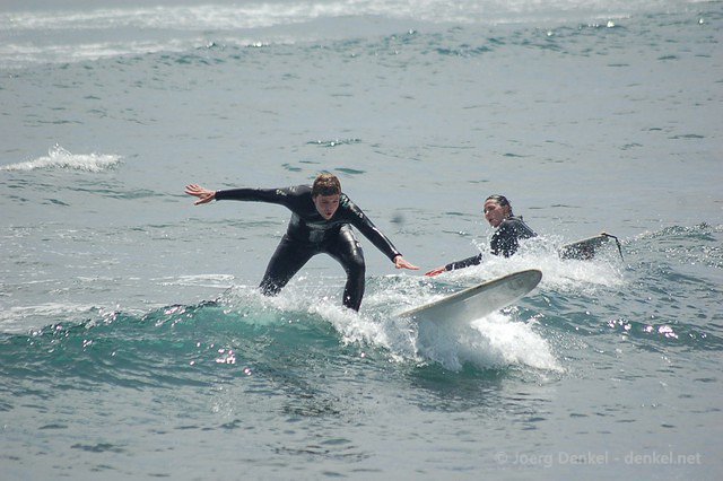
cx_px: 362
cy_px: 240
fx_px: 7828
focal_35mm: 390
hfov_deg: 5.3
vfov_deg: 3.5
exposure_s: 1/2000
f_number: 5.6
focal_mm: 260
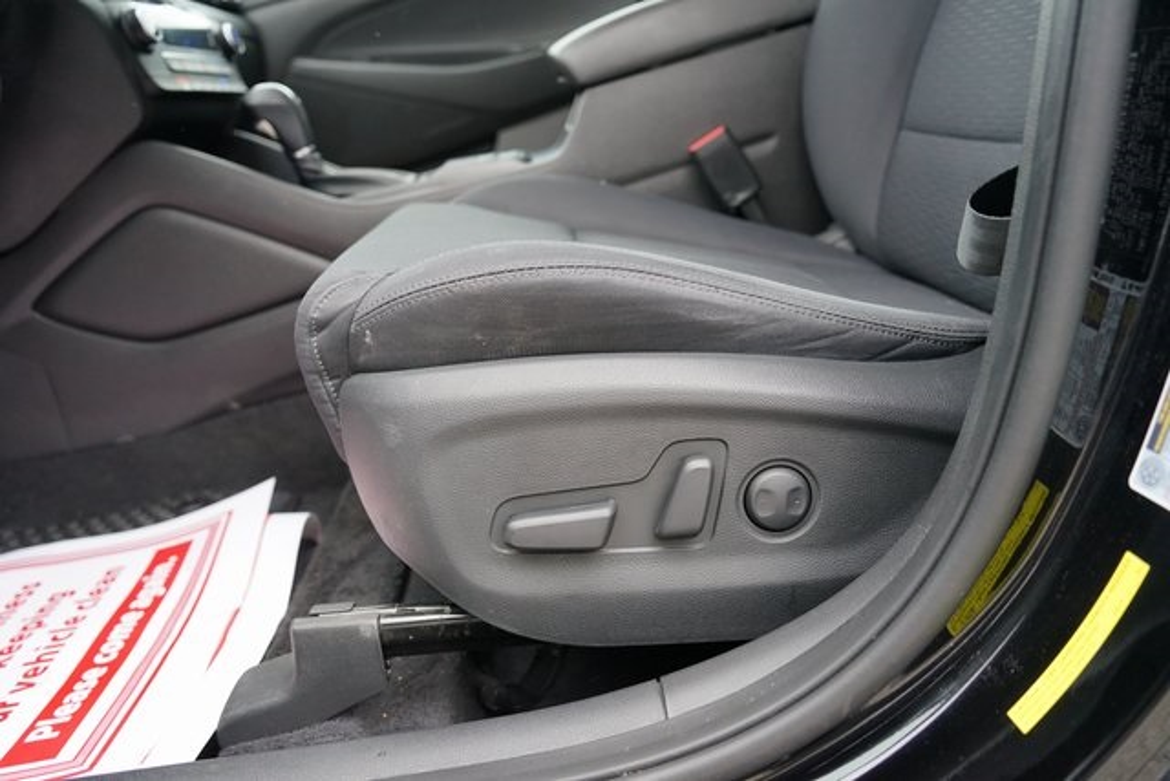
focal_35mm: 28
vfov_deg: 46.4
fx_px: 910
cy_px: 390
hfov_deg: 65.5
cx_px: 585
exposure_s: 1/160
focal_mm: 28
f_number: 4
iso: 1600
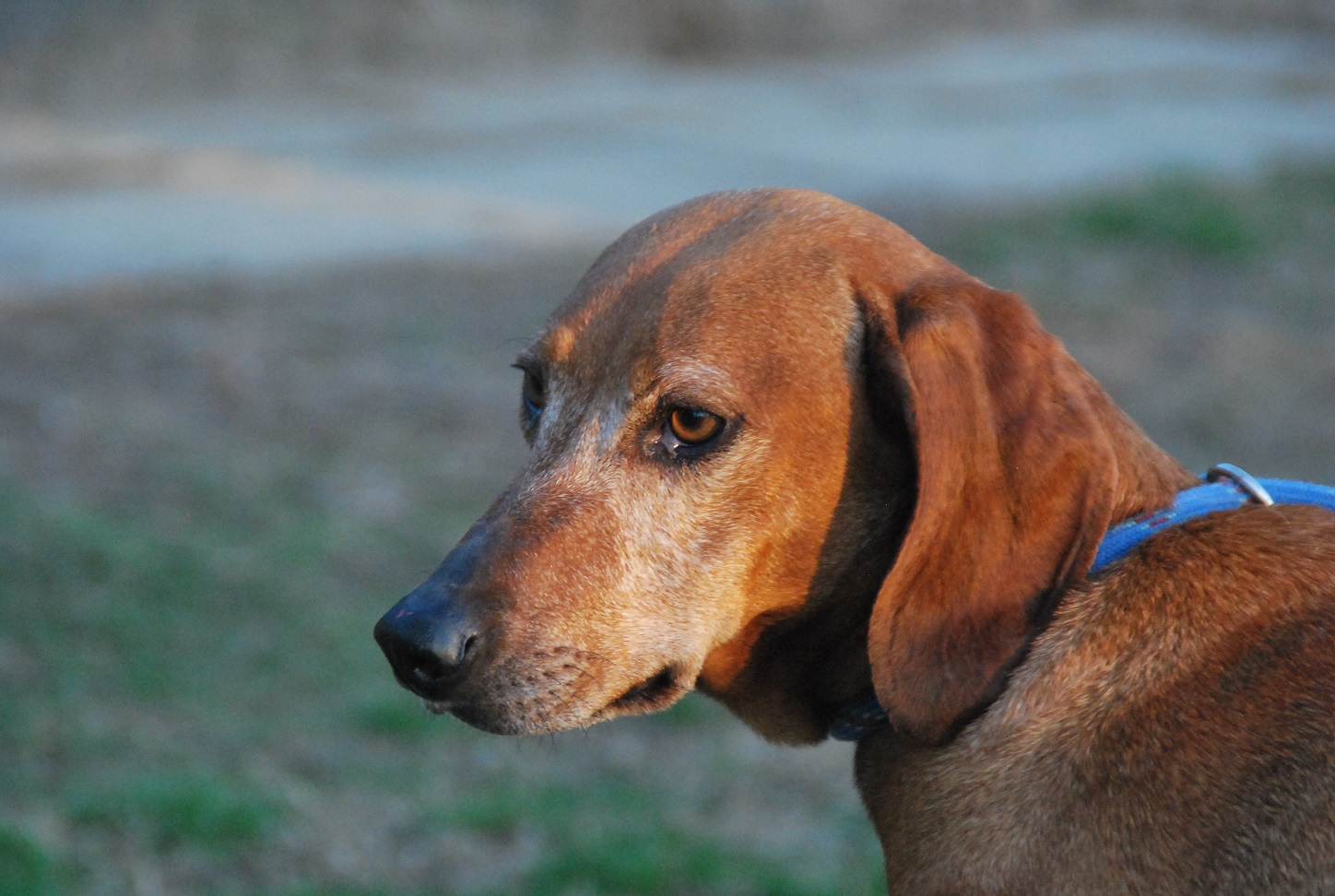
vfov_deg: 4.6
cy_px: 448
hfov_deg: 6.9
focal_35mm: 300
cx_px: 668
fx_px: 11148
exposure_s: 1/400
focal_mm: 200
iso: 1600
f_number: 6.3
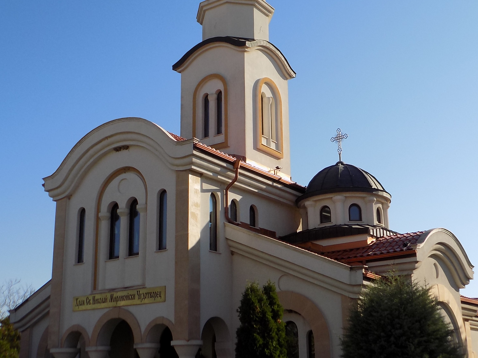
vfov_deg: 30.3
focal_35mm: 48
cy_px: 176
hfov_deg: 39.6
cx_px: 257
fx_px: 663
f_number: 3.3
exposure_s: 1/800
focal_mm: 5.3
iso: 80
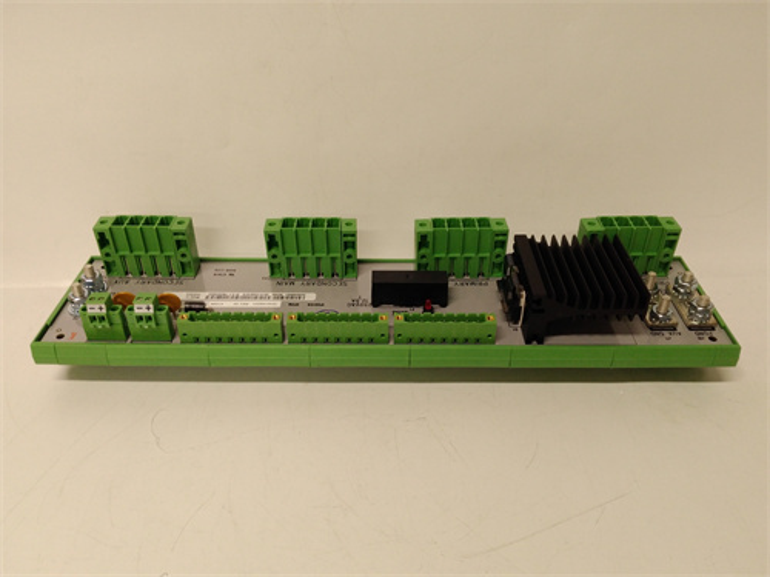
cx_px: 385
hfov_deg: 65.3
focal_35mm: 27
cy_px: 288
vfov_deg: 51.4
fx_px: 601
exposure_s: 1/33
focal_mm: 3.79
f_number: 2
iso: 182
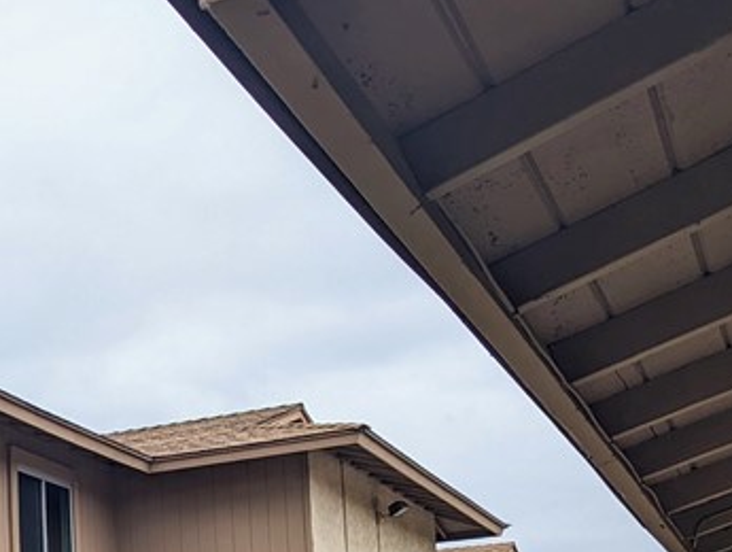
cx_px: -277
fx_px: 1504
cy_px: 628
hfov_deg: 23.4
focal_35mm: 71
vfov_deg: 19.8
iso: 46
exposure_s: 1/1887
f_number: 1.85
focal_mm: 6.81
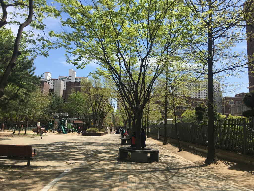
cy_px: 96
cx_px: 127
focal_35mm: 29
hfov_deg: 61.7
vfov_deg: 48.2
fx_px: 213
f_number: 2.2
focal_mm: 4.15
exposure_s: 1/1508
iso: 25
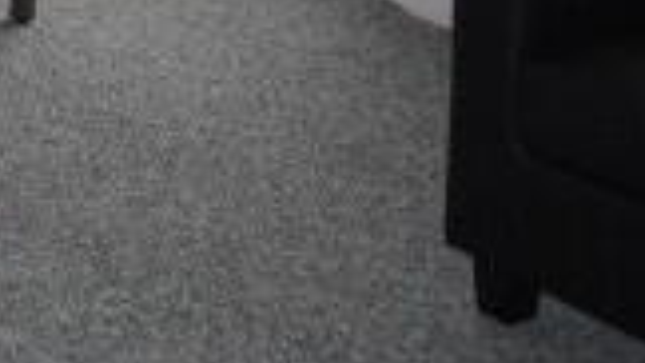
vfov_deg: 8.6
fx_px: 2211
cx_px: -426
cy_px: -473
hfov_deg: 14.9
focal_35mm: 129
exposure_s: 1/160
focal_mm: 13
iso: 800
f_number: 4.5
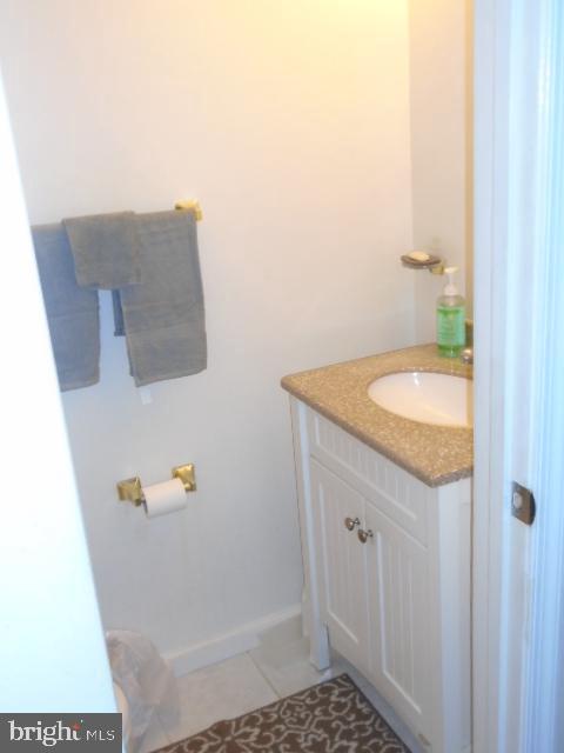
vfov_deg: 51.4
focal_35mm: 36
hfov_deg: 39.7
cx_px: 282
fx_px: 782
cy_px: 376
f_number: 3.8
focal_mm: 6.4
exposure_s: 1/40
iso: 400
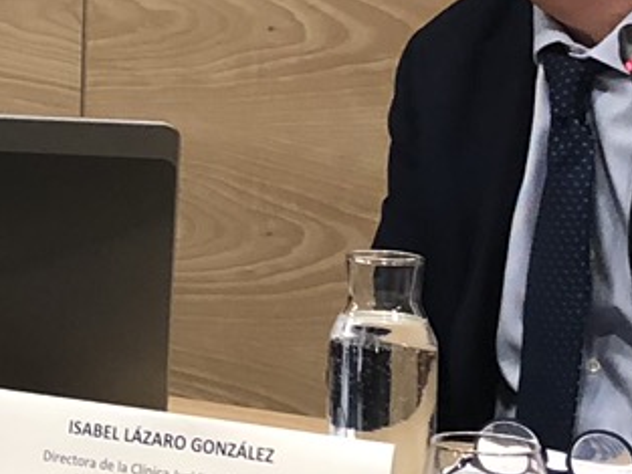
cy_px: -232
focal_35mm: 183
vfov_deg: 8.0
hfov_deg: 10.5
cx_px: -212
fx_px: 3342
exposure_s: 1/25
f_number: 1.8
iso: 32
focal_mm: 3.99
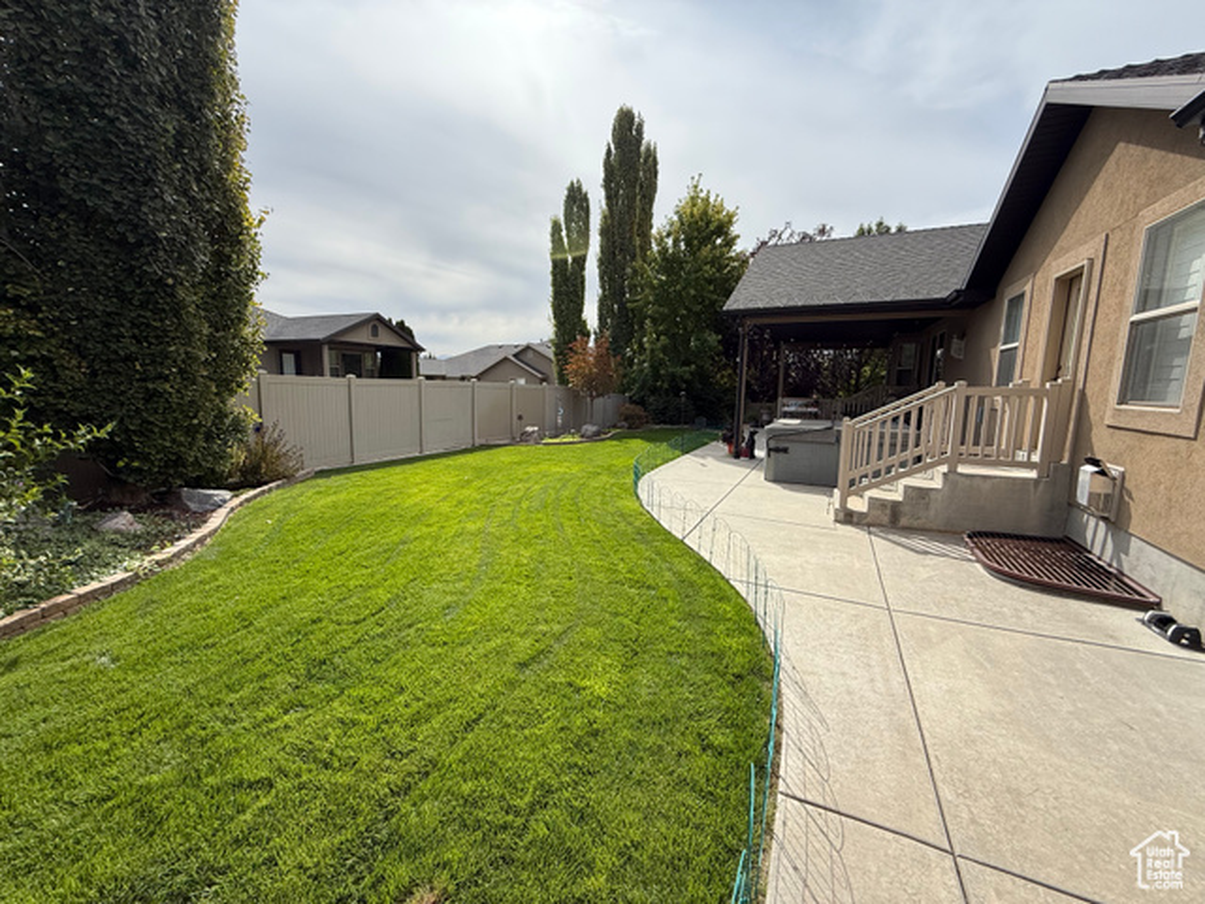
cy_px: 452
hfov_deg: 102.1
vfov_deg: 85.7
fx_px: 487
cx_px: 602
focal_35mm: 14
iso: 50
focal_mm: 2.22
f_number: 2.2
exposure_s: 1/1961
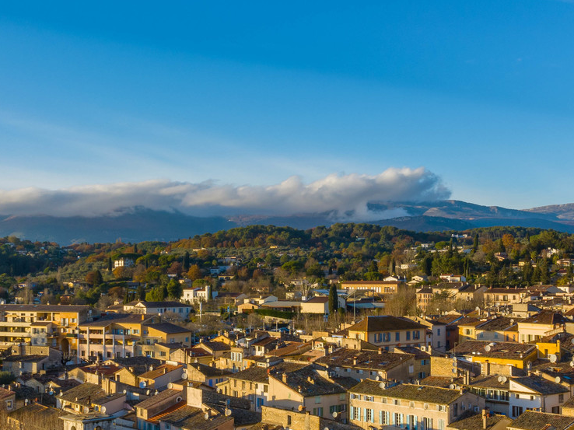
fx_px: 862
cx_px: 343
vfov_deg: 27.9
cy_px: 278
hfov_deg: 36.7
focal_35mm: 52
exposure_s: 1/60
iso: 100
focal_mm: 12.3
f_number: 11
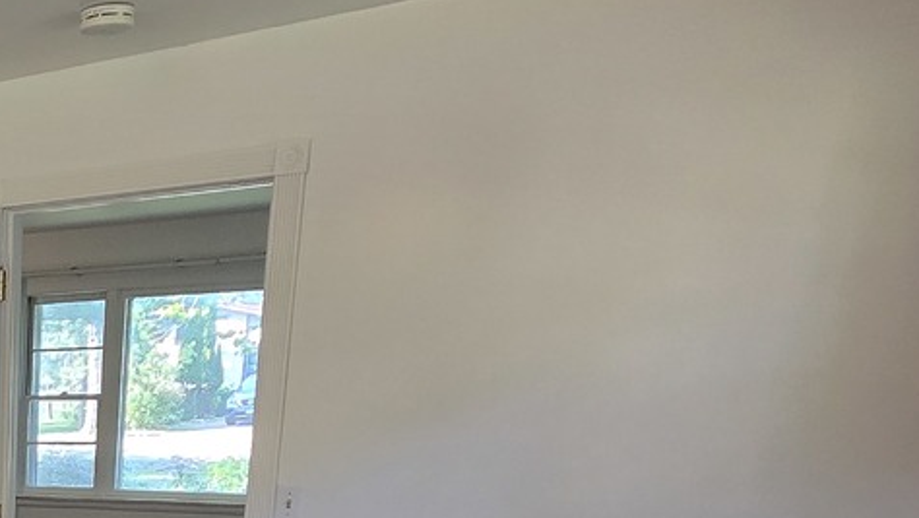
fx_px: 1048
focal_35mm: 43
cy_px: 745
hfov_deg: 36.0
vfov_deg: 23.2
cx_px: -204
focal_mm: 2.2
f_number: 2.2
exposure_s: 1/60
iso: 200
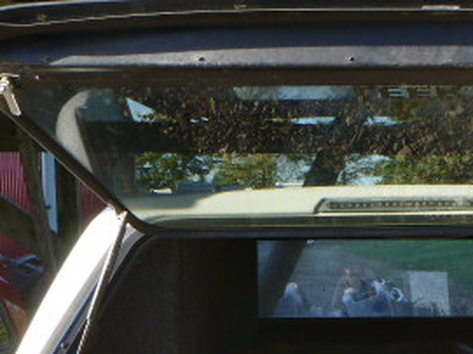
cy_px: 291
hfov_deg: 31.4
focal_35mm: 59
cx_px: 415
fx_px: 806
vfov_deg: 24.3
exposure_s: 1/100
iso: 100
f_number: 3.9
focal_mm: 4.5
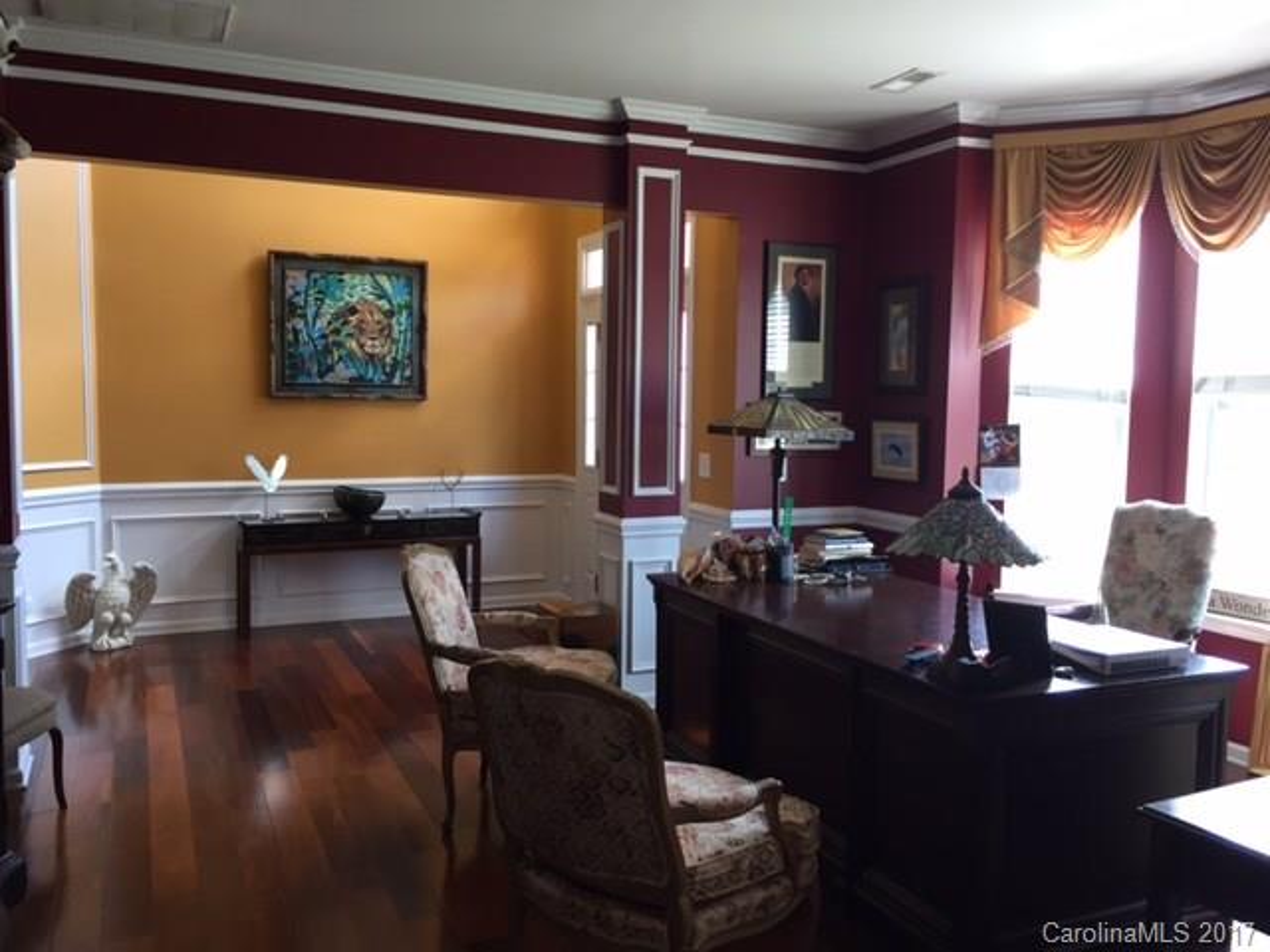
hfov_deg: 61.7
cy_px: 476
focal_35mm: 29
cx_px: 635
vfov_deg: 48.2
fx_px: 1064
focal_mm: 4.15
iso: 64
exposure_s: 1/30
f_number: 2.2
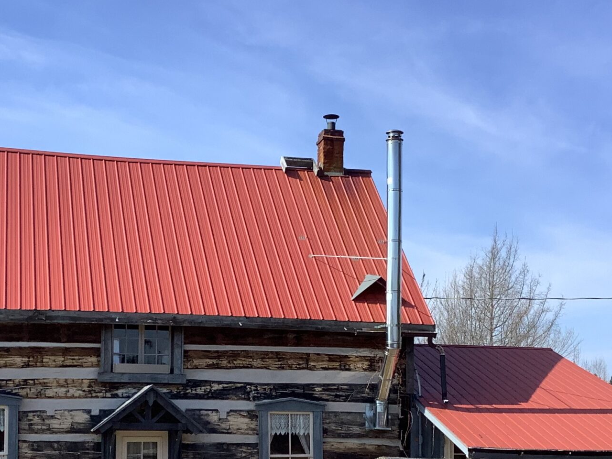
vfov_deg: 23.4
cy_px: 350
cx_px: 297
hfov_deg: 31.2
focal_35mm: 62
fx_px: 1096
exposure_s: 1/970
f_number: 2.4
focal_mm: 3.3
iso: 25
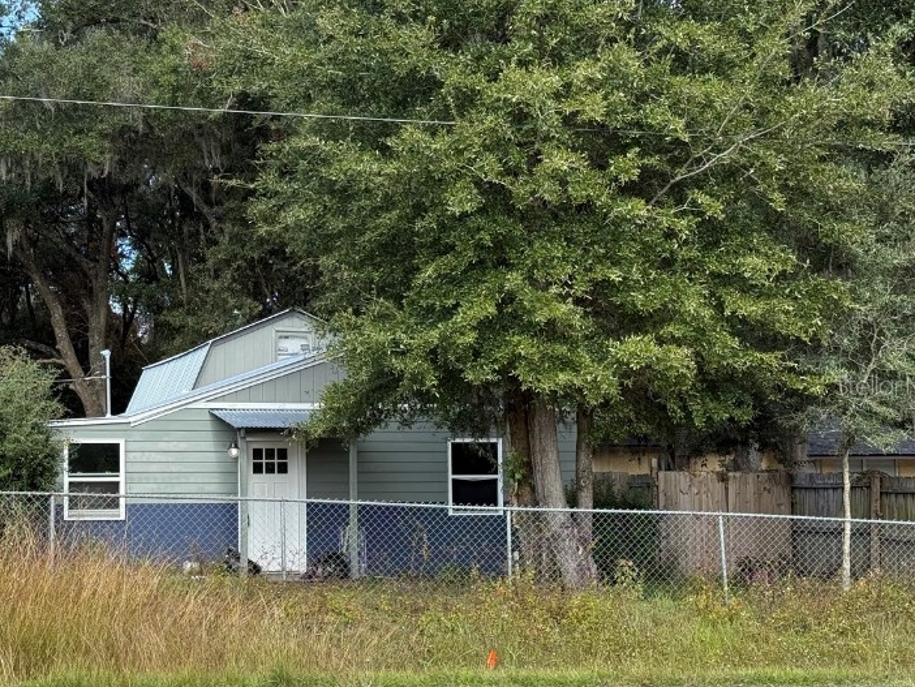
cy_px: 385
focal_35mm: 70
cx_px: 289
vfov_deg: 21.0
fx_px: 1851
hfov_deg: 27.6
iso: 100
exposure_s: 1/1149
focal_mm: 6.76
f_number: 1.78
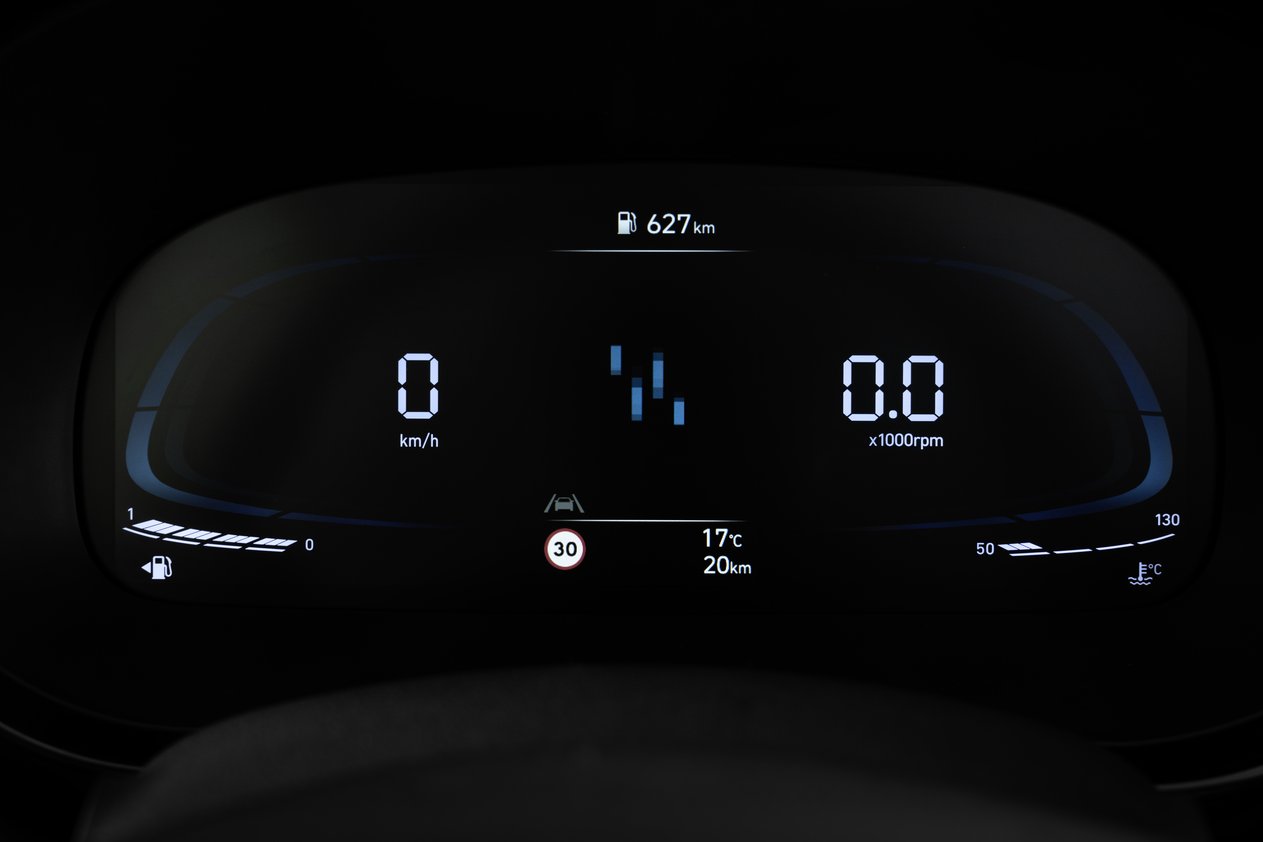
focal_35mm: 47
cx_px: 632
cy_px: 421
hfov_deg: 41.9
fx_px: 1649
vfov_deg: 28.6
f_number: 7.1
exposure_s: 1/15
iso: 400
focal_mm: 47
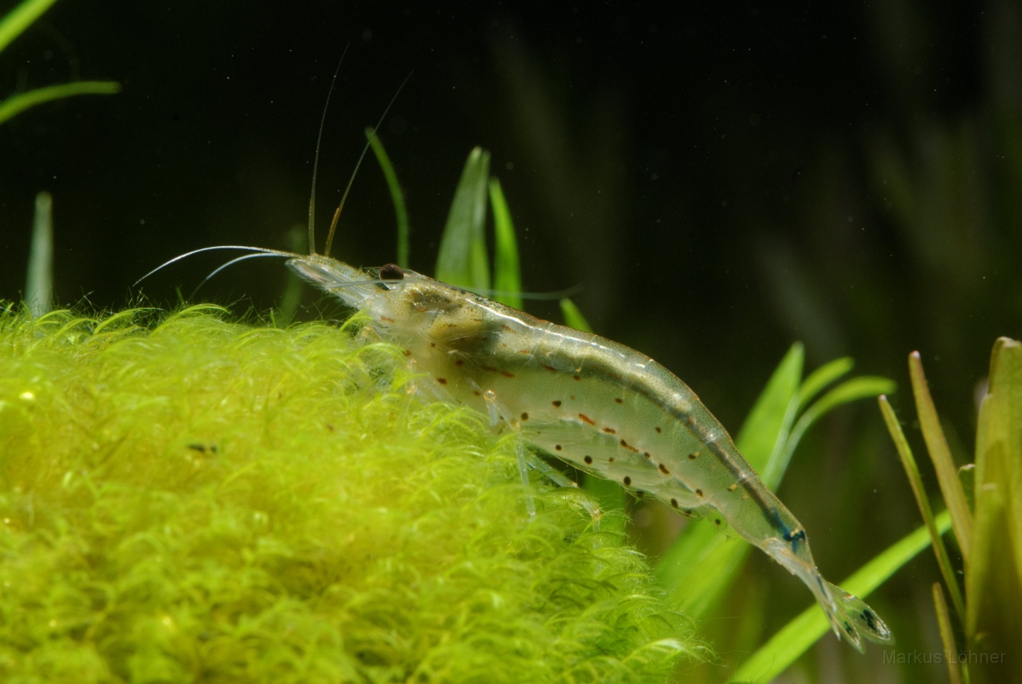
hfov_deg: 13.7
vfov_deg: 9.2
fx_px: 4264
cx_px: 511
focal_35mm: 150
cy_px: 342
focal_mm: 100
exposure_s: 1/125
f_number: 22
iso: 100
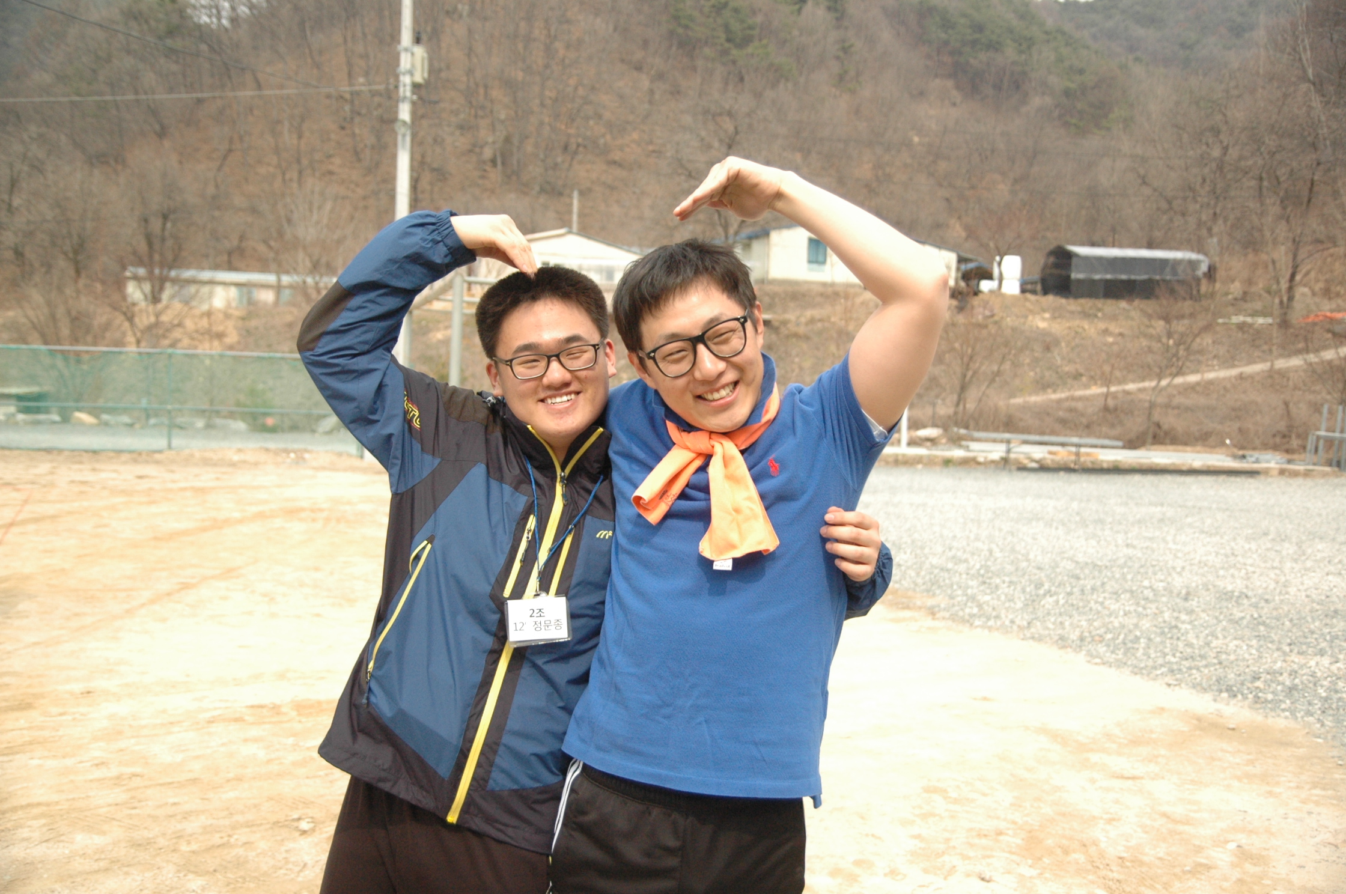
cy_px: 447
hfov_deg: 49.6
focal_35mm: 39
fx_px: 1456
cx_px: 673
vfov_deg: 34.1
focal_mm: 26
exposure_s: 1/5000
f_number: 3.2
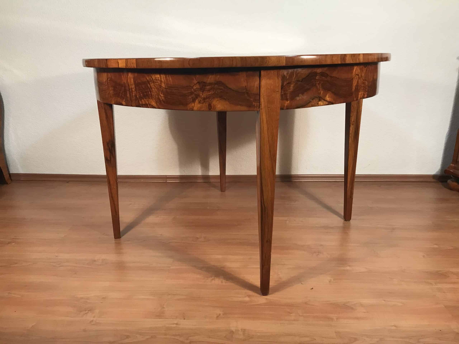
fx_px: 371
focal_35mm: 28
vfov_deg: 49.7
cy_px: 172
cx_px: 230
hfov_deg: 63.4
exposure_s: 1/33
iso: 40
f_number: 1.8
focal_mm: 3.99
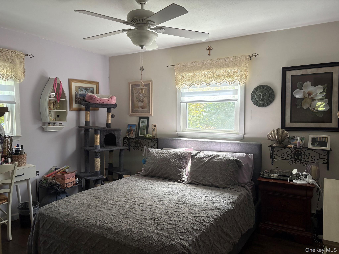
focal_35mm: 26
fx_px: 255
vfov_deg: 53.1
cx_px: 170
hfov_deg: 67.3
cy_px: 127
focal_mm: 5.96
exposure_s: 1/121
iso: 125
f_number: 1.6
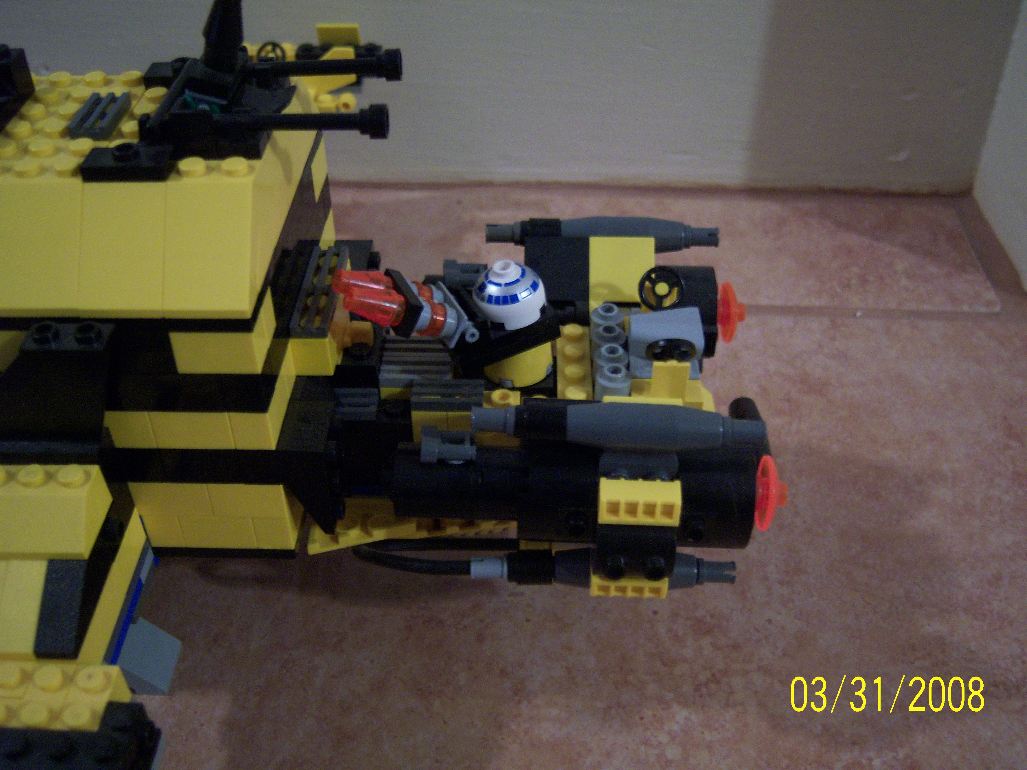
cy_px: 387
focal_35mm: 37
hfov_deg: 50.1
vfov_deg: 38.7
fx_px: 1098
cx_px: 510
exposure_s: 1/8
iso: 160
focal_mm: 7.5
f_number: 2.8
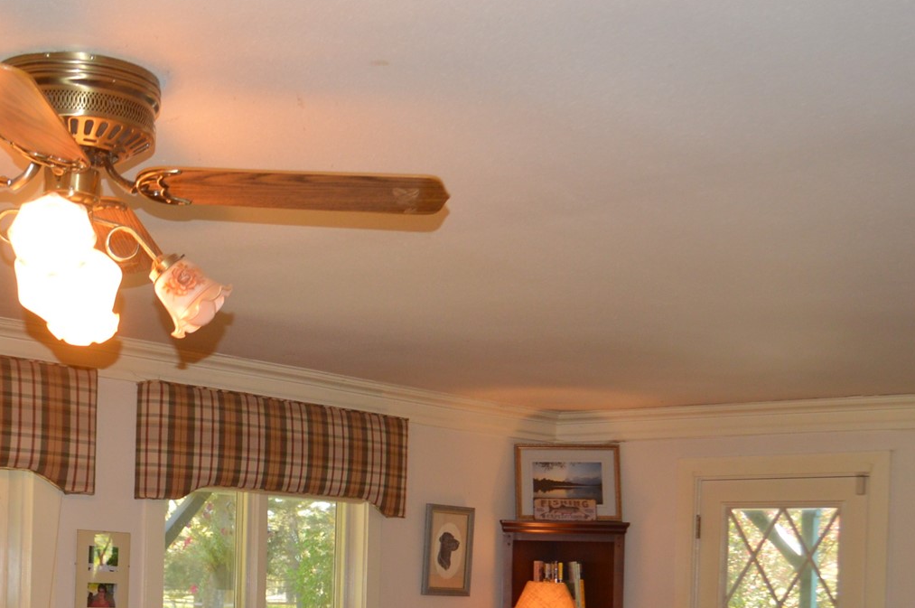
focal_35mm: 58
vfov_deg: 22.4
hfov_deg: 34.3
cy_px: 618
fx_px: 1472
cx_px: 339
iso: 400
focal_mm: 18
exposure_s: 1/60
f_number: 3.5
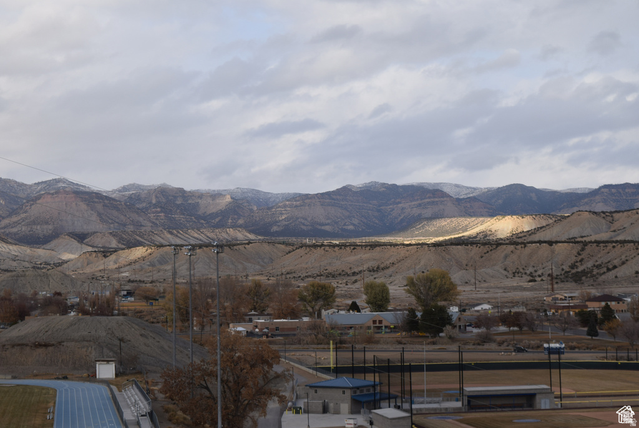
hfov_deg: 24.6
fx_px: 1466
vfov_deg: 16.6
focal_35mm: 82
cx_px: 320
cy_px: 214
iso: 100
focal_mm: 55
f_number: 8
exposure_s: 1/200
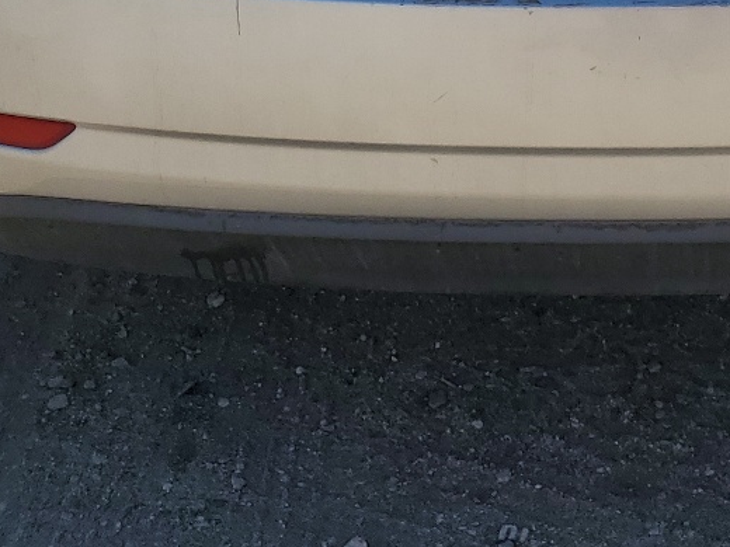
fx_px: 1687
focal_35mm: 80
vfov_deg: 16.6
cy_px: -290
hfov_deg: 23.7
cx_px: 664
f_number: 1.5
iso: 50
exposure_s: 1/3333
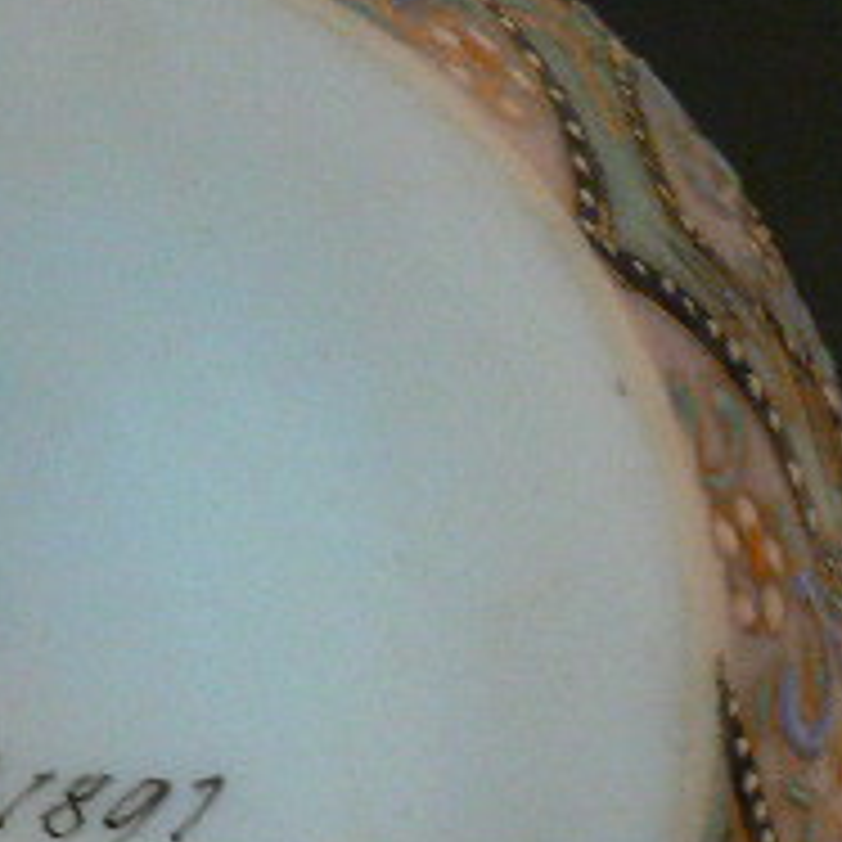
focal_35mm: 109
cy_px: 756
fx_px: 3000
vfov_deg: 15.8
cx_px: 104
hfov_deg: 15.8
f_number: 2.8
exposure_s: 1/15
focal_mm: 6
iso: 200
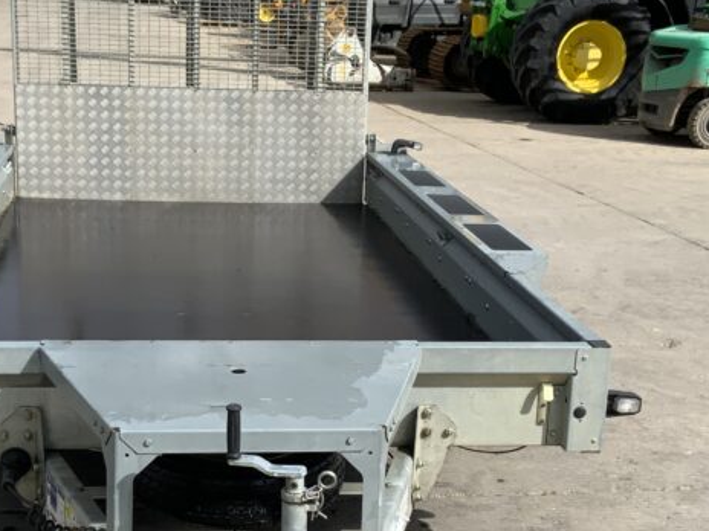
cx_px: 296
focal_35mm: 64
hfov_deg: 30.2
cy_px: 362
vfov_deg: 22.8
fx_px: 1311
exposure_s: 1/1848
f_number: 1.8
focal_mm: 3
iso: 16
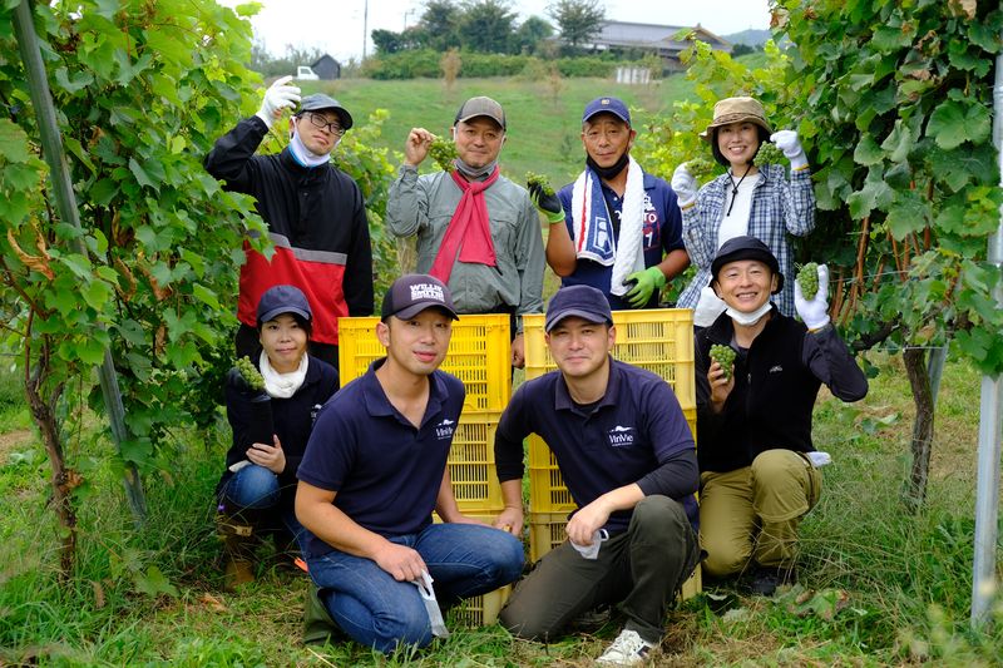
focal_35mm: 47
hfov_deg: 41.9
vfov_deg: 28.6
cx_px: 502
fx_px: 1309
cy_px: 334
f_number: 3.6
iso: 200
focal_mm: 31.5
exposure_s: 1/480
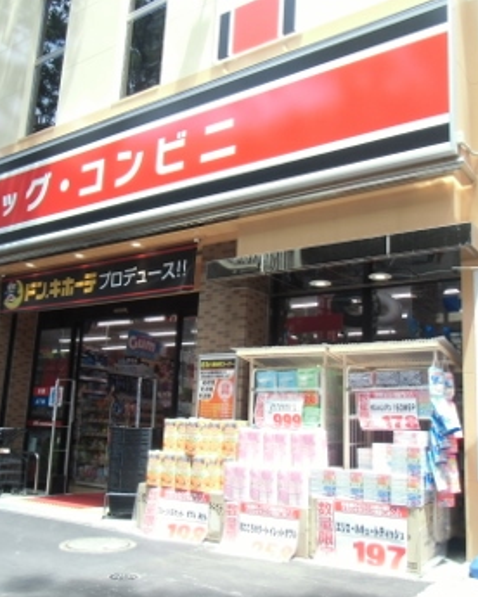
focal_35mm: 34
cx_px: 267
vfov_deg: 52.8
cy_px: 323
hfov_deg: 43.3
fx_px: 601
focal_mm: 4.24
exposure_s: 1/125
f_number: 3
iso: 64
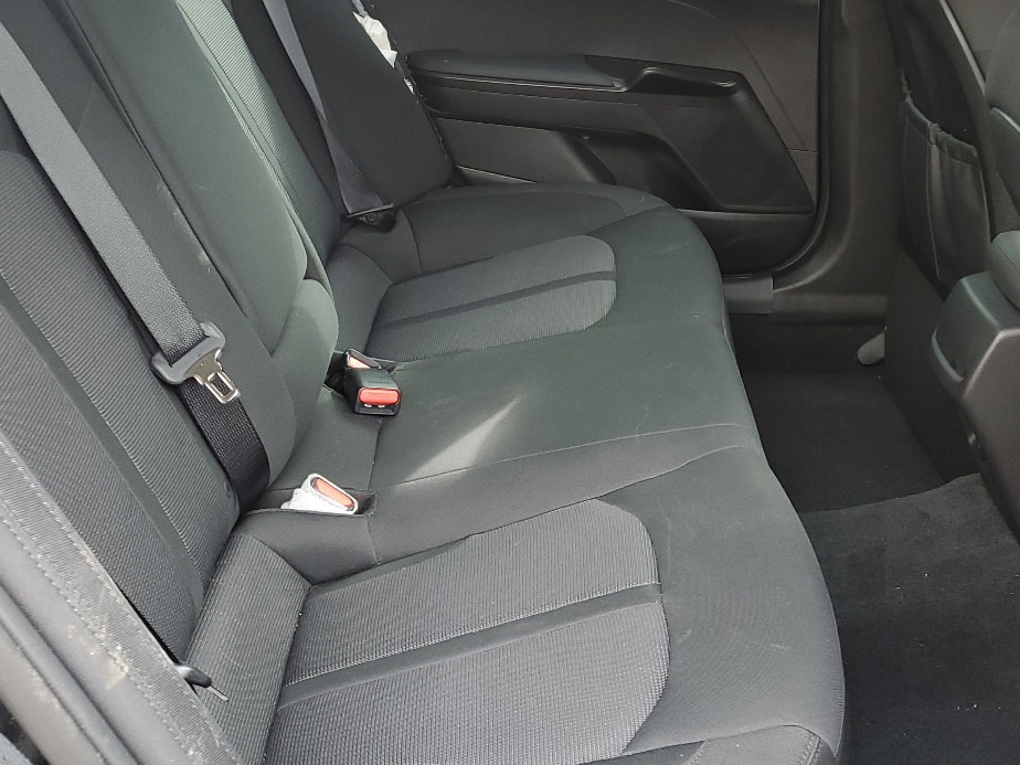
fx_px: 1326
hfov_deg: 41.3
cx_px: 716
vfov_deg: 31.9
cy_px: 243
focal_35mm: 45
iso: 58
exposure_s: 1/60.2
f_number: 1.5
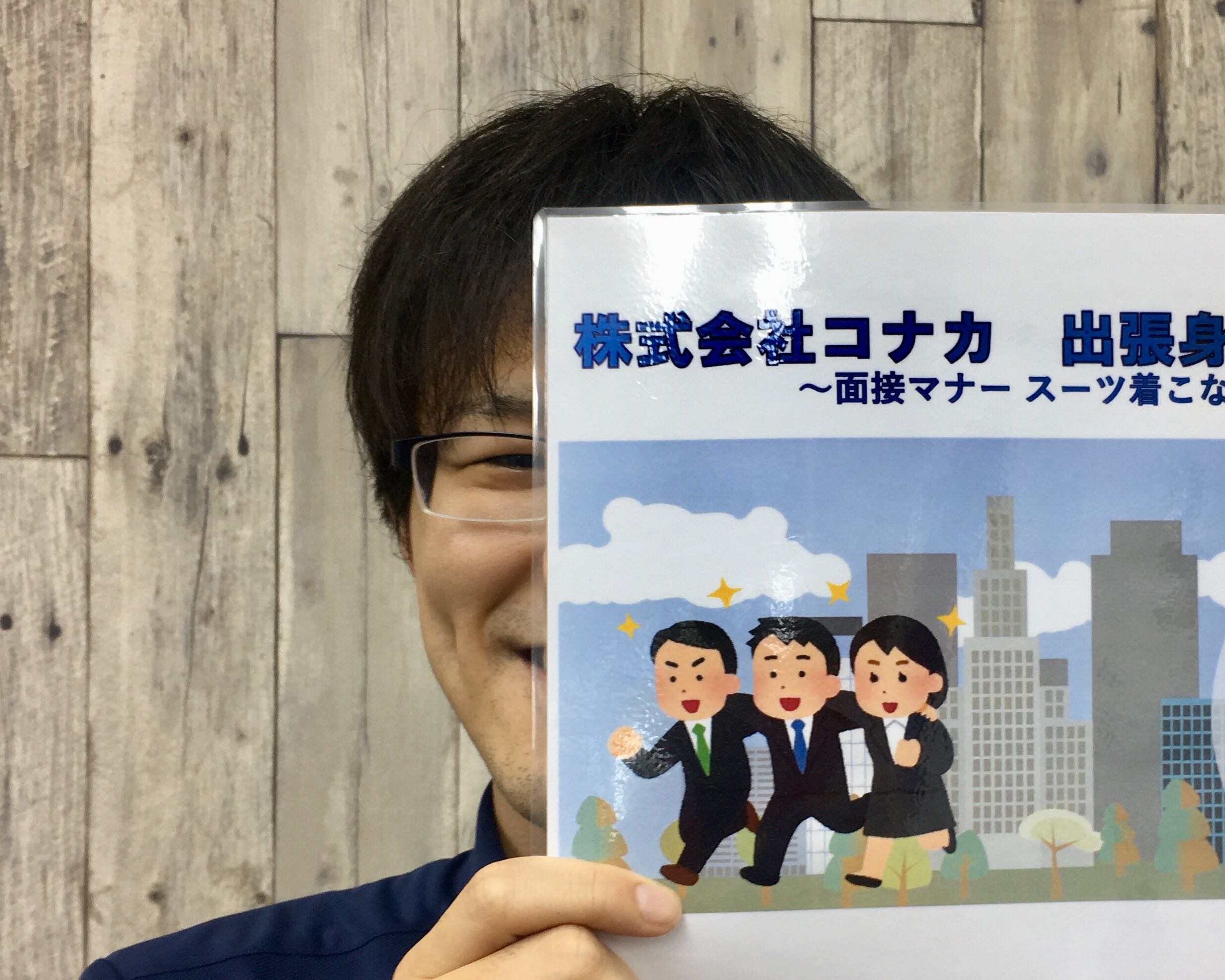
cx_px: 790
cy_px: 615
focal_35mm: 46
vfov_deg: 32.6
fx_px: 1668
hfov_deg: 40.0
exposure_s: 1/50
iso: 32
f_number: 2.2
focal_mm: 4.15
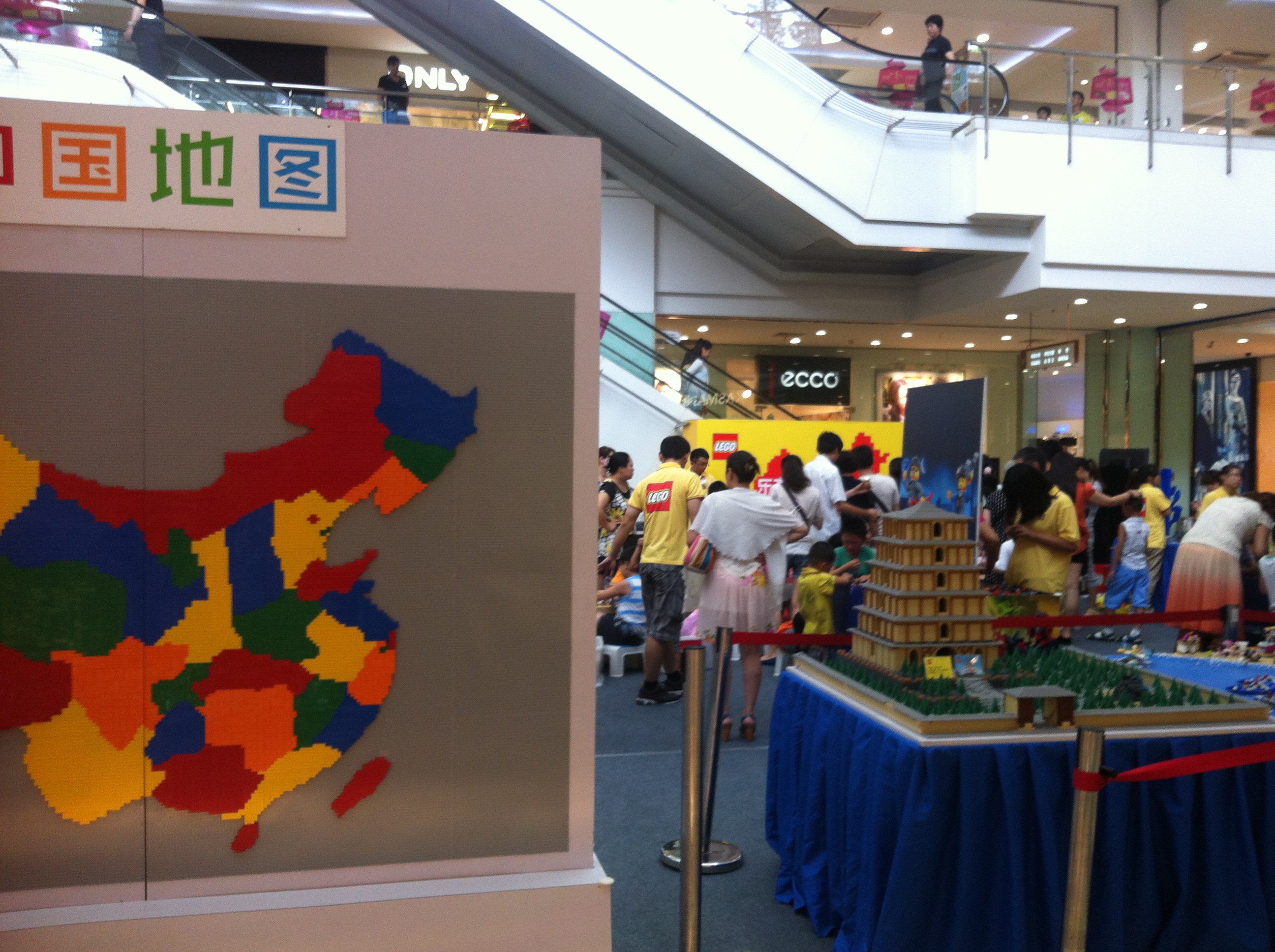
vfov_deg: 40.6
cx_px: 638
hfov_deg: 52.7
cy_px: 476
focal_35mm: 35
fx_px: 1287
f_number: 2.8
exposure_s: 1/30
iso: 80
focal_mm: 3.85
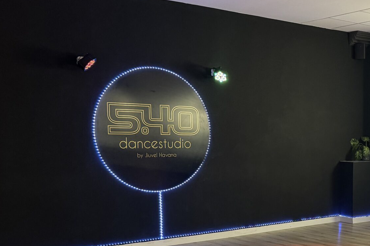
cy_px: 190
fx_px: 586
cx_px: 330
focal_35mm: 57
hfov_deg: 33.3
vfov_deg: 23.5
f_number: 1.78
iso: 320
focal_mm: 6.76
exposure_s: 1/50
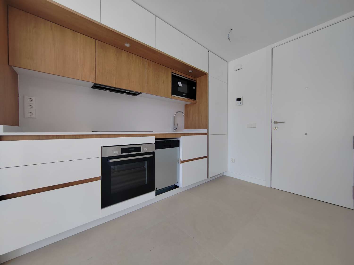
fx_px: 133
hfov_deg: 106.2
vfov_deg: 89.9
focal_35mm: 13
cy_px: 132
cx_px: 177
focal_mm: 2.16
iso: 100
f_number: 2.2
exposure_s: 1/100
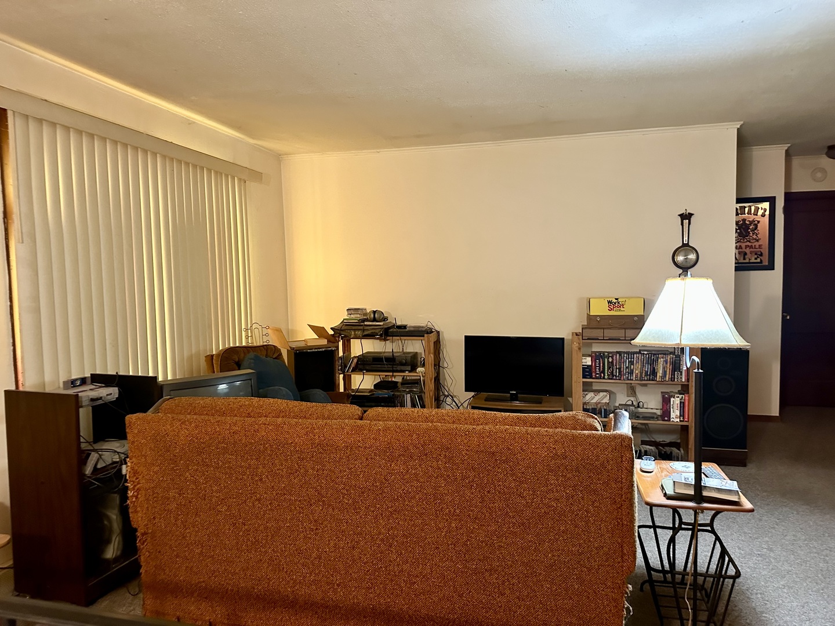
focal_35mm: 24
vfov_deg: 56.8
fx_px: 579
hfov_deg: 71.6
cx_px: 418
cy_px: 313
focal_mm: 6.86
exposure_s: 1/40
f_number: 1.78
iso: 640
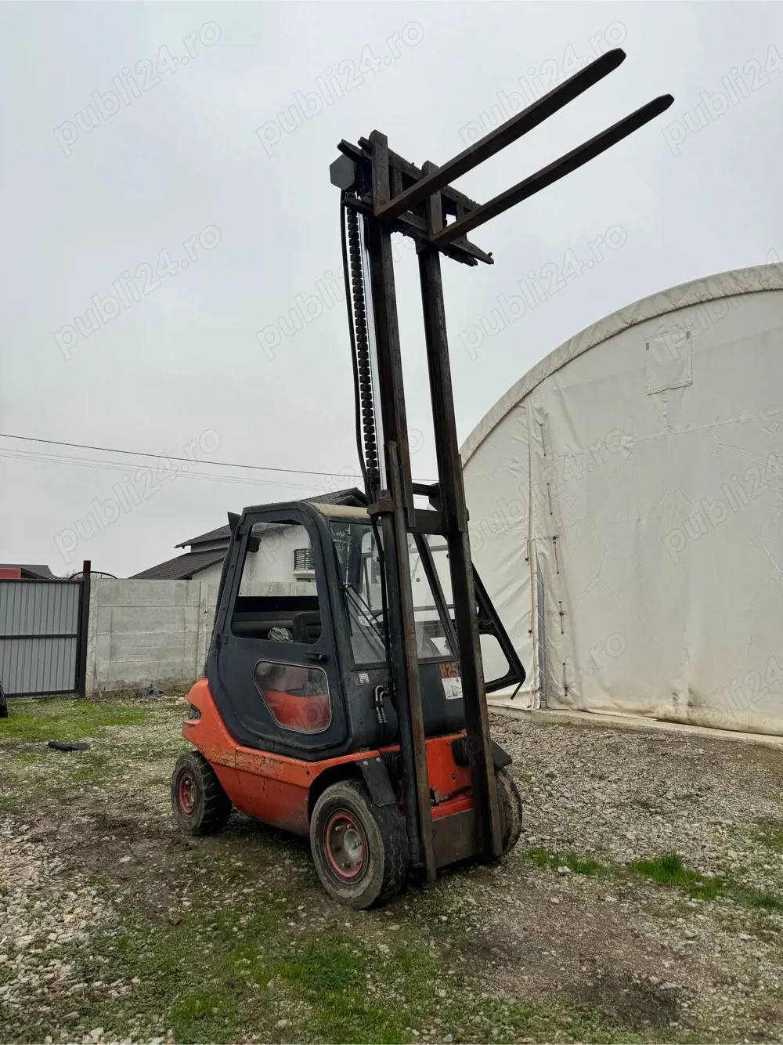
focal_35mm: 24
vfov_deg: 71.6
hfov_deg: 56.8
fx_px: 724
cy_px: 522
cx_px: 392
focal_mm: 6.86
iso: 80
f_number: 1.78
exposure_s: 1/407
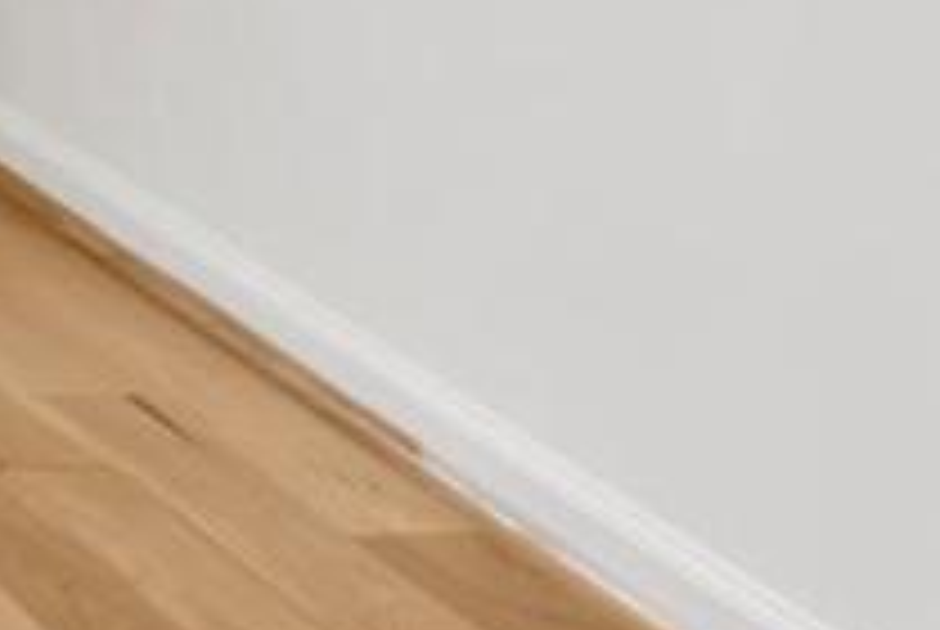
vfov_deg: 10.5
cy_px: -963
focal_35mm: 110
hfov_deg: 11.5
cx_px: -1808
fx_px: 2876
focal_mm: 16
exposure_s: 1/50
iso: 1250
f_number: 8
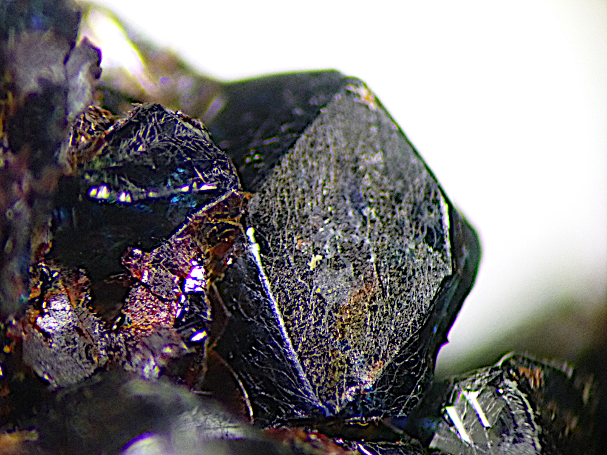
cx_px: 304
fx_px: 1754
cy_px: 228
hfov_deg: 19.6
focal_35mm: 100
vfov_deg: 14.8
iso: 400
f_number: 5.7
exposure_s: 1/80
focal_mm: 18
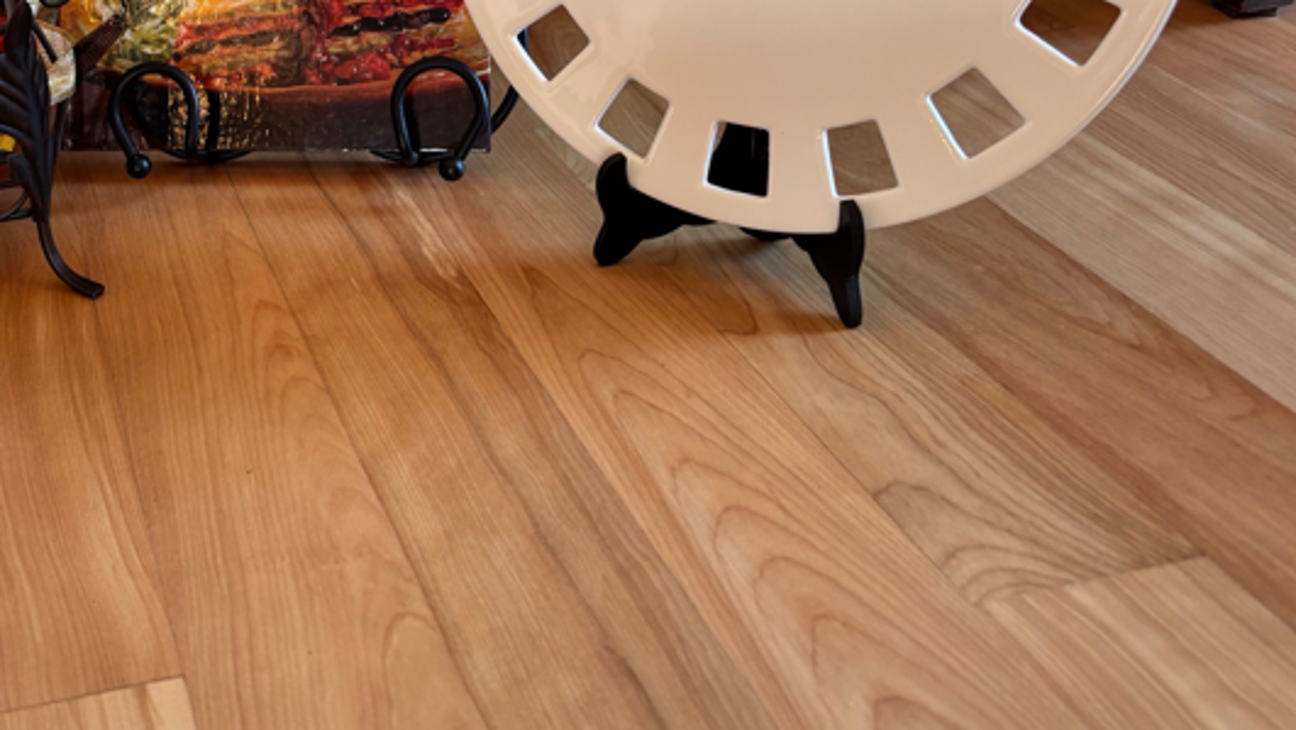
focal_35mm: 48
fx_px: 1650
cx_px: 227
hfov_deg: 40.8
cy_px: 74
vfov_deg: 24.2
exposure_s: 1/60
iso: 125
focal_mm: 5.96
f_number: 1.6
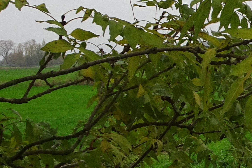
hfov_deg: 11.7
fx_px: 1113
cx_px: 489
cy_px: 97
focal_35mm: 159
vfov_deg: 8.6
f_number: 4
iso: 80
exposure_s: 1/60
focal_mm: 6.17
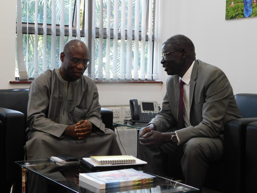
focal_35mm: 66
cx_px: 128
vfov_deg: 22.3
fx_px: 490
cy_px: 96
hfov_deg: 29.4
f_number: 4.2
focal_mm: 11.7
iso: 400
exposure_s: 1/20
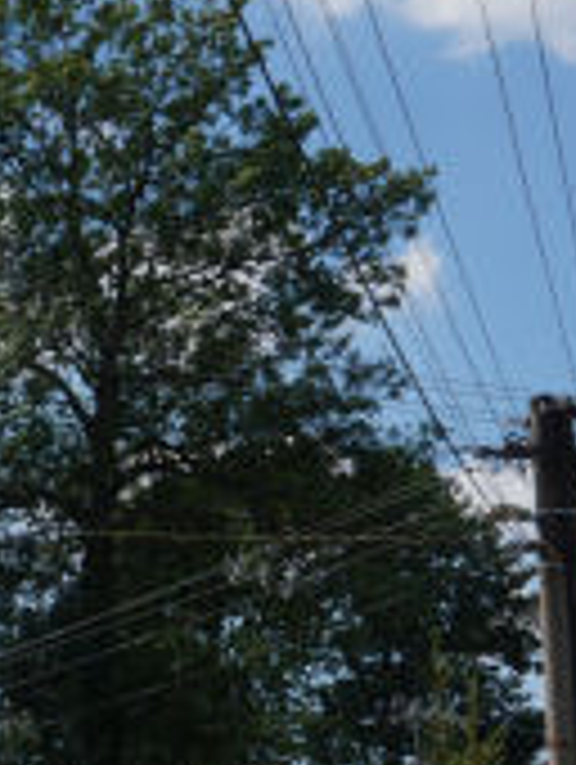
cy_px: 513
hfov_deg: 14.4
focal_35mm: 103
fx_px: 2279
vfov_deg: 19.0
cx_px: 182
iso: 200
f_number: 16
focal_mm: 18
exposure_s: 1/200
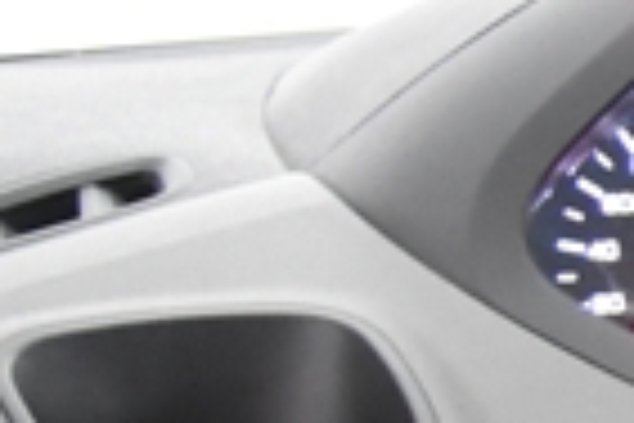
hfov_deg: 7.7
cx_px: 2145
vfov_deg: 6.0
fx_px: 3839
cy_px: 1114
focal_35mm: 218
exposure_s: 1/30
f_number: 2.8
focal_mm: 20
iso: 3600
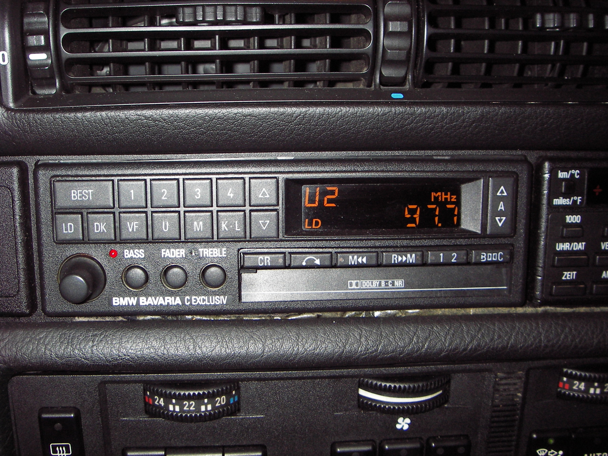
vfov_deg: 37.7
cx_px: 304
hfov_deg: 49.0
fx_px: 667
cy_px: 228
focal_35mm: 38
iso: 100
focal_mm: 6.3
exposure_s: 1/30
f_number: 3.3
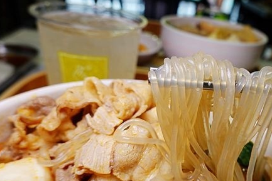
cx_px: 190
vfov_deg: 36.7
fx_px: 272
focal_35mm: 36
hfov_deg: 51.7
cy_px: 114
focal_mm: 9
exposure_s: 1/100
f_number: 2.8
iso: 125
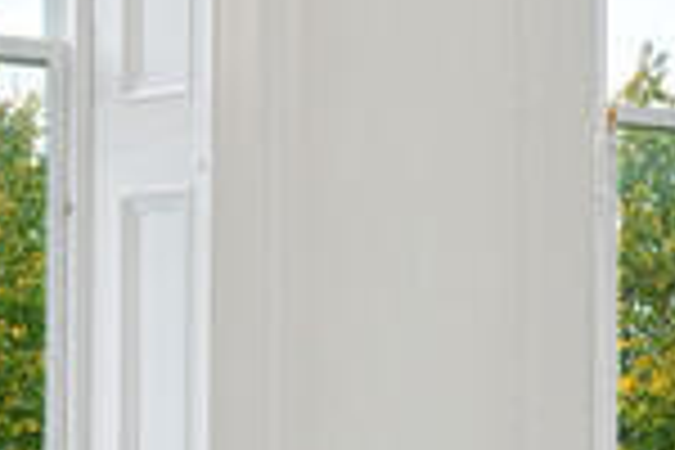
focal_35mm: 112
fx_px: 2107
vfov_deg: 11.9
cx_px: 832
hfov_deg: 17.3
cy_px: 565
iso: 400
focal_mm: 11
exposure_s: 1/40
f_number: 5.6
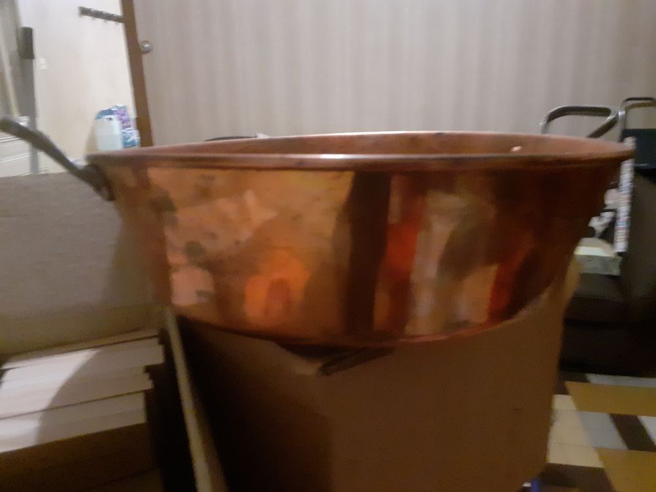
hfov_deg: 65.3
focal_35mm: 27
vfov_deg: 51.4
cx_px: 328
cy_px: 246
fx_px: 512
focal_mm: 3.6
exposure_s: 1/17
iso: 1000
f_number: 1.9
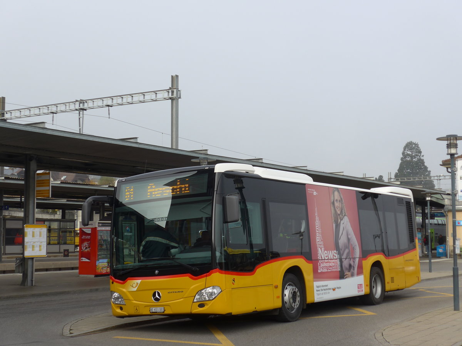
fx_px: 787
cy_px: 173
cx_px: 231
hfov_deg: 32.7
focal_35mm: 59
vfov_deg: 24.8
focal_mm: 12
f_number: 3.5
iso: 80
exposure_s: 1/500
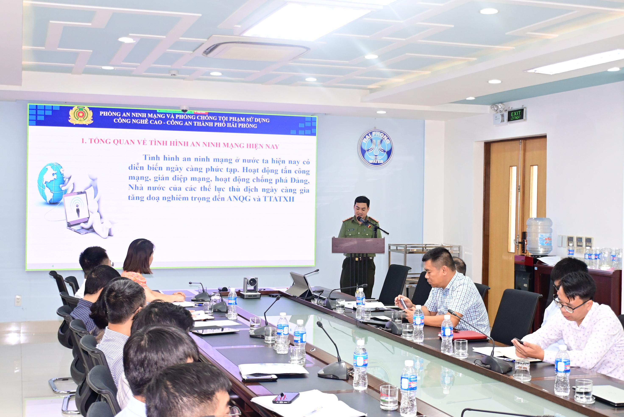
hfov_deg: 41.1
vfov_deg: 28.1
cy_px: 208
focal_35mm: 48
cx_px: 312
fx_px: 833
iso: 1600
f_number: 5
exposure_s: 1/200
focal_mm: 32
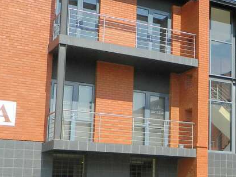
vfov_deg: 20.1
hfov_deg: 25.3
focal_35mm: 73
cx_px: 238
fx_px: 498
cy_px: 119
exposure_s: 1/800
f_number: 3.1
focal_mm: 4.5
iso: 80
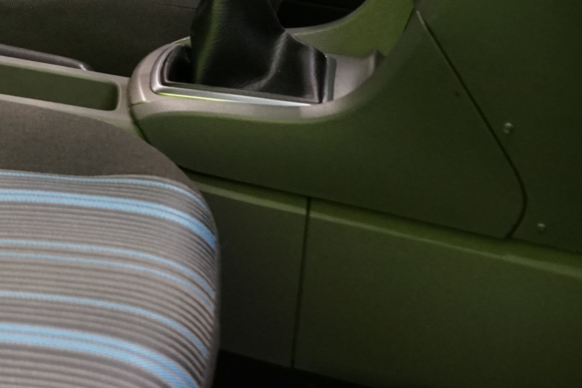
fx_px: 1552
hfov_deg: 19.4
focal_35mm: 96
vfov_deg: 13.8
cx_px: -203
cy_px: -96
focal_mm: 31
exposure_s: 1/20
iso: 2000
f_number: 5.6
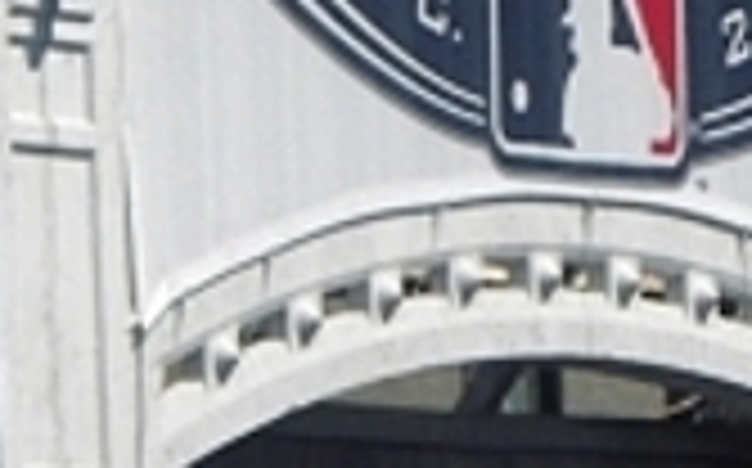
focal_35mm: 814
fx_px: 16666
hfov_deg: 2.6
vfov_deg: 1.6
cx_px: 581
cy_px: -302
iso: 50
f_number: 5.6
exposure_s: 1/640
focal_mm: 50.8
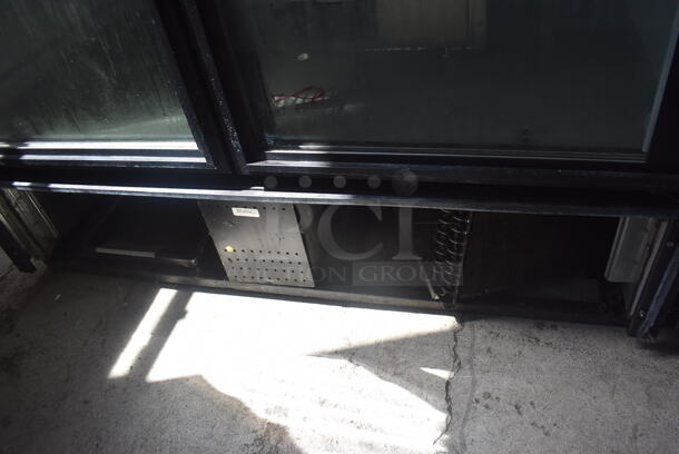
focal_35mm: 27
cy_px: 227
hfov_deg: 67.3
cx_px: 340
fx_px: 510
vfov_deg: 48.0
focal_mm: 18
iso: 400
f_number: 5
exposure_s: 1/250
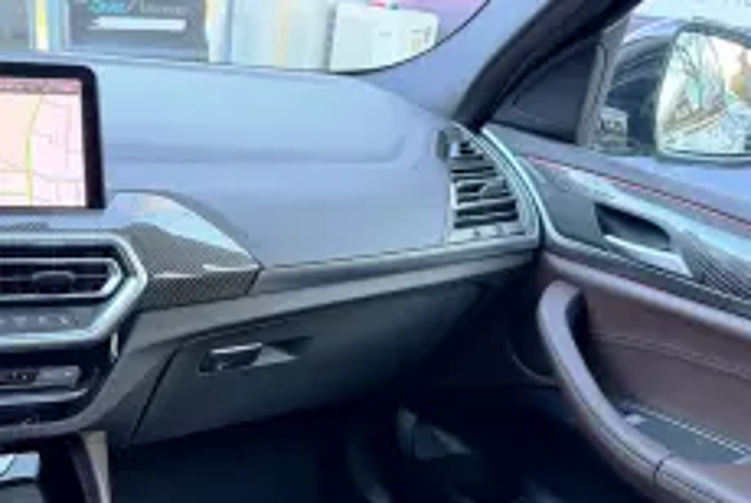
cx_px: 261
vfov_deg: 33.3
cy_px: 402
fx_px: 815
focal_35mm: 39
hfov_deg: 48.8
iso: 250
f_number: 1.78
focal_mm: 6.76
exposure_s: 1/60
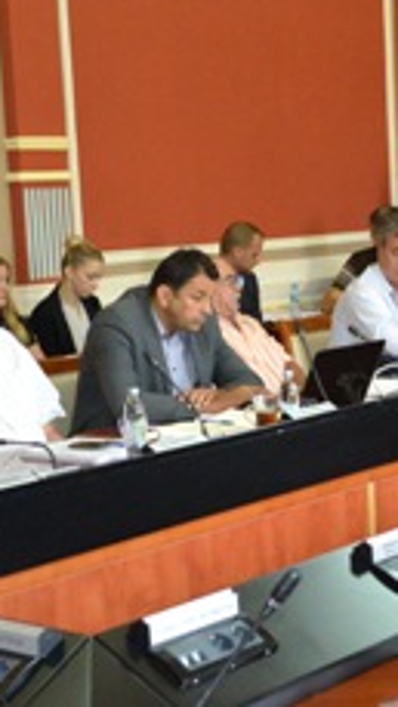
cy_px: 415
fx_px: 1481
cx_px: 423
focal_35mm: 79
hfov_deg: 15.0
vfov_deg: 26.8
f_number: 3.5
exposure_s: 1/60
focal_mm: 18
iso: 2500
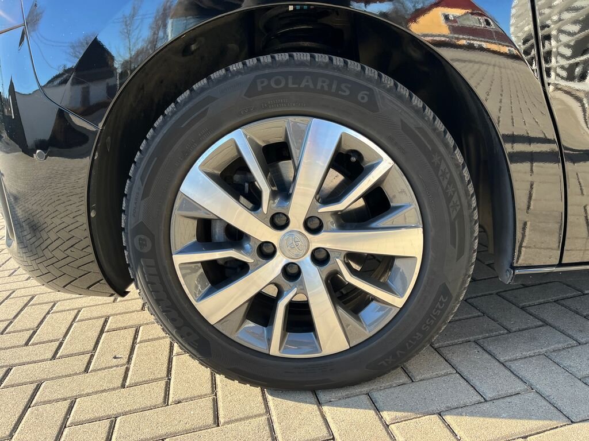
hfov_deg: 67.3
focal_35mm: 26
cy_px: 220
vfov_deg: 53.1
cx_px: 294
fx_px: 442
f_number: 1.6
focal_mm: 5.1
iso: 50
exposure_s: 1/424
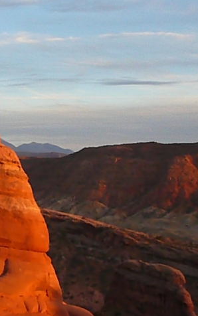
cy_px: 159
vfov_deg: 24.6
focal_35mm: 84
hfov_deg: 15.3
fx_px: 724
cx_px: 11
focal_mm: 8.7
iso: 800
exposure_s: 1/800
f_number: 3.5
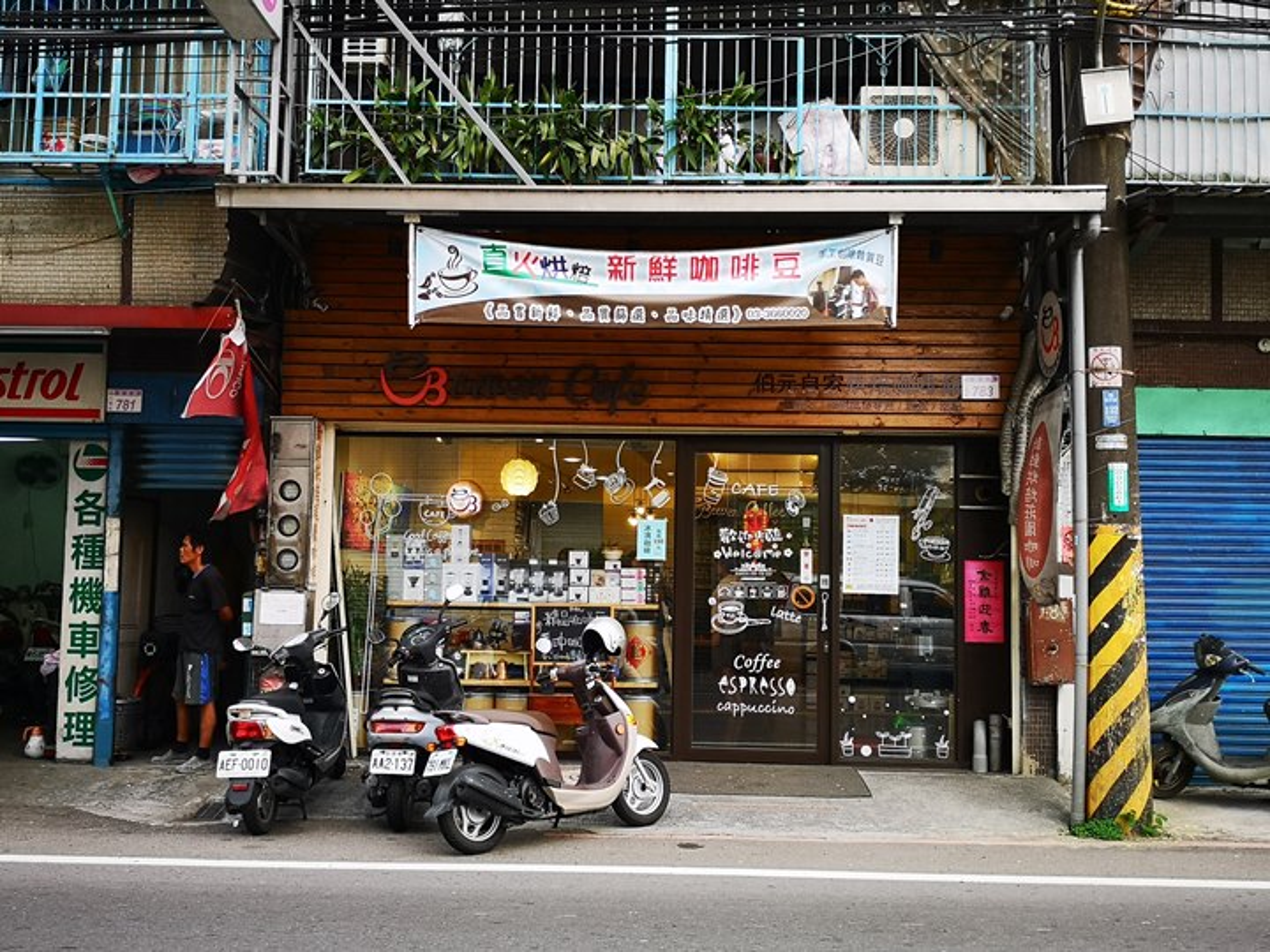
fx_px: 1284
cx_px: 635
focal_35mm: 35
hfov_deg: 52.6
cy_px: 476
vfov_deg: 40.7
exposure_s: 1/60
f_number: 1.8
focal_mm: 3.95
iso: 64
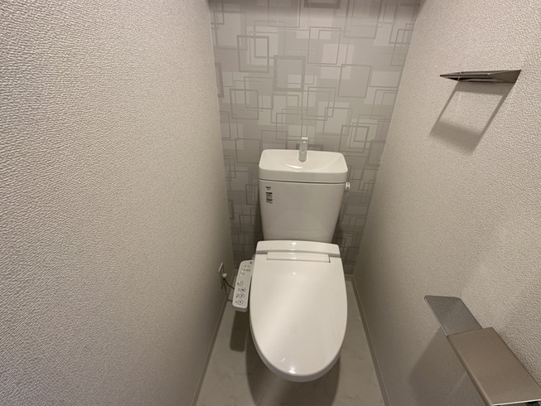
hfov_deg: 98.0
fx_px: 234
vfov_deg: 81.7
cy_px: 215
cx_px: 287
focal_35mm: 15
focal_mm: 2.22
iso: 200
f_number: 2.2
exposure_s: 1/120
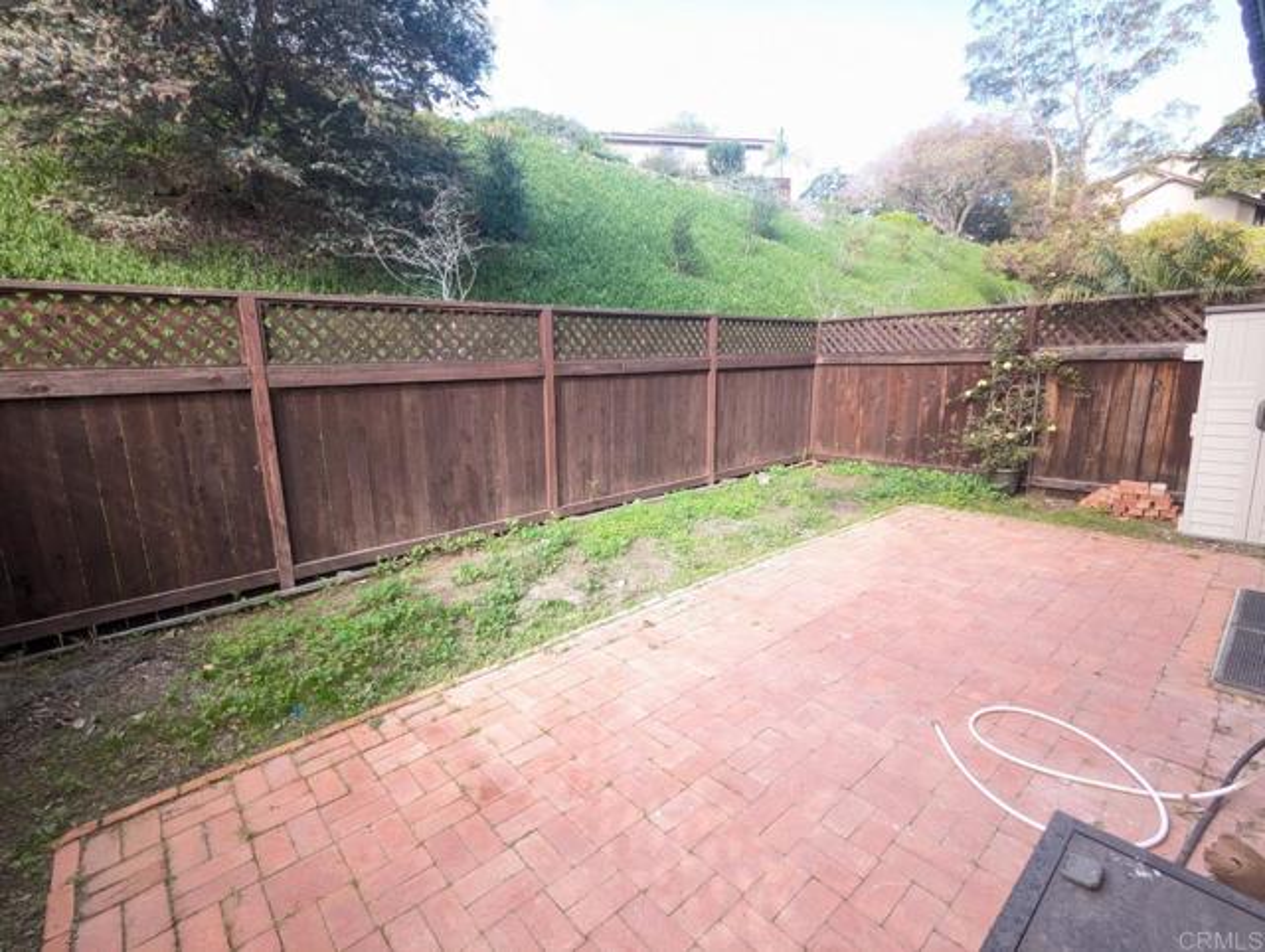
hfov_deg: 94.4
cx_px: 632
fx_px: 586
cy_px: 476
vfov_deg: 78.3
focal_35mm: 16
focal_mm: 2.35
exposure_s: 1/125
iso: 50
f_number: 2.2
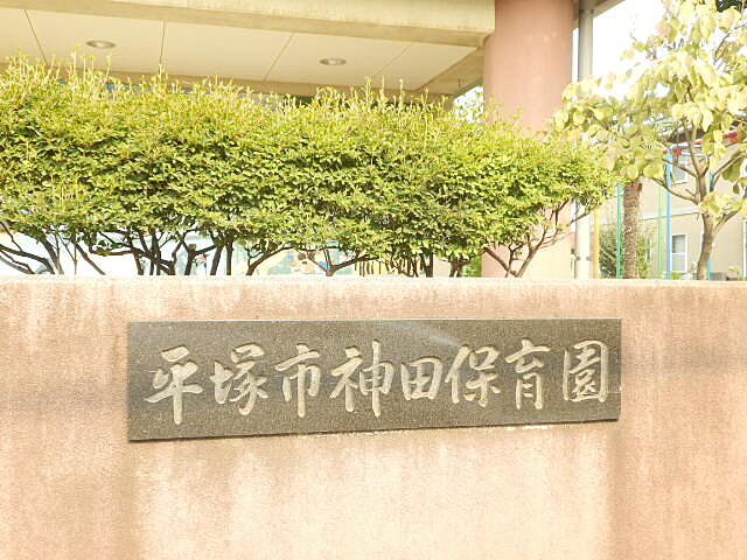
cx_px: 374
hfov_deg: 42.9
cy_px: 280
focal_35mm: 44
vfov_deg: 32.9
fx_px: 950
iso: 80
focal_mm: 7.9
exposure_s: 1/80
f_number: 4.2
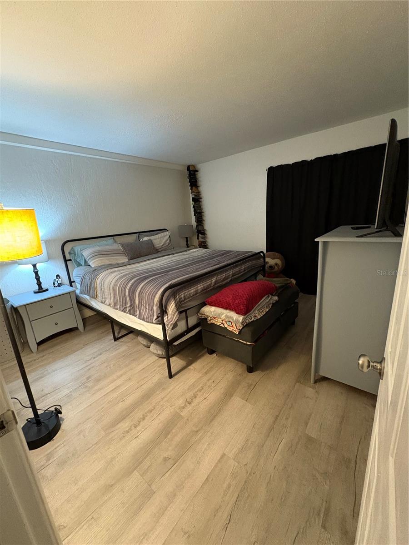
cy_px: 272
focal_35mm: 14
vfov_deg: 102.1
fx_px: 221
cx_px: 204
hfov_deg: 85.7
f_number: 2.2
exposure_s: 1/30
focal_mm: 2.22
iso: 800
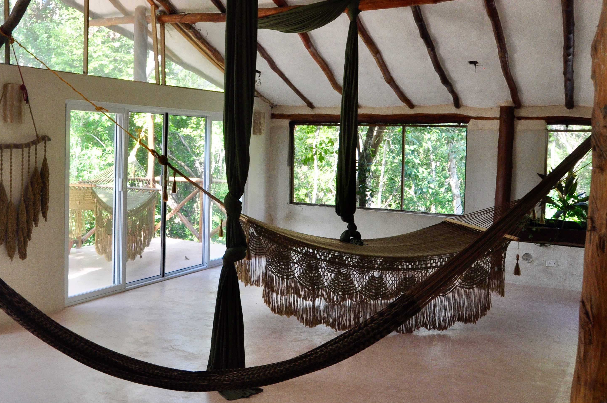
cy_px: 154
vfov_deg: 35.0
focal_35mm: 38
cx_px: 216
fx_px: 636
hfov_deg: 50.4
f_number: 8
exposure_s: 1/60
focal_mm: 17
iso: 640
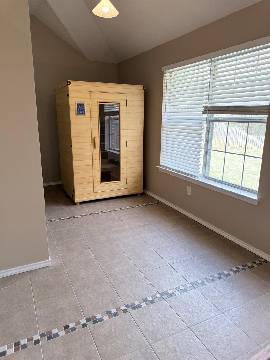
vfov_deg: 71.6
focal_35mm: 24
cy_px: 180
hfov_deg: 56.8
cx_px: 135
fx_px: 250
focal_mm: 6.76
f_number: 1.78
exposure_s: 1/204
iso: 160
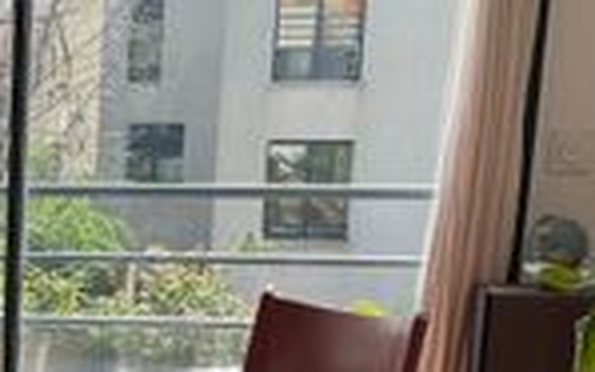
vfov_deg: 11.4
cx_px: -248
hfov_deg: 17.3
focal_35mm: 111
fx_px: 1799
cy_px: 512
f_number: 1.6
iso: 50
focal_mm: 5.1
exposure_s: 1/898
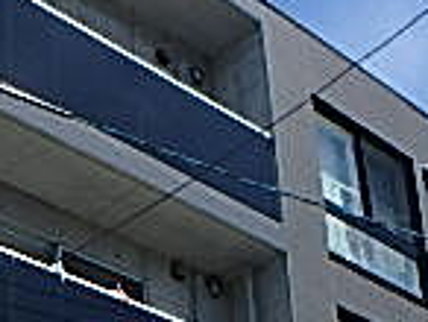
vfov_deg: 14.6
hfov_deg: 21.2
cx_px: 135
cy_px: 533
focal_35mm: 92
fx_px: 1139
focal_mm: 3.7
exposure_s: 1/400
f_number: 6
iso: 125
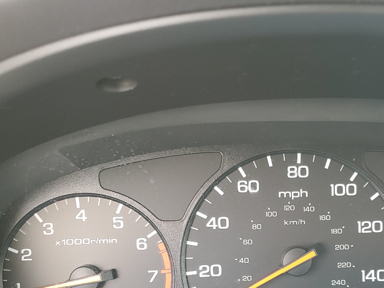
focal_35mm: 44
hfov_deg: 41.9
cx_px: 279
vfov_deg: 31.8
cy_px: 240
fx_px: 488
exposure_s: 1/60.2
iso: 70
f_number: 1.5
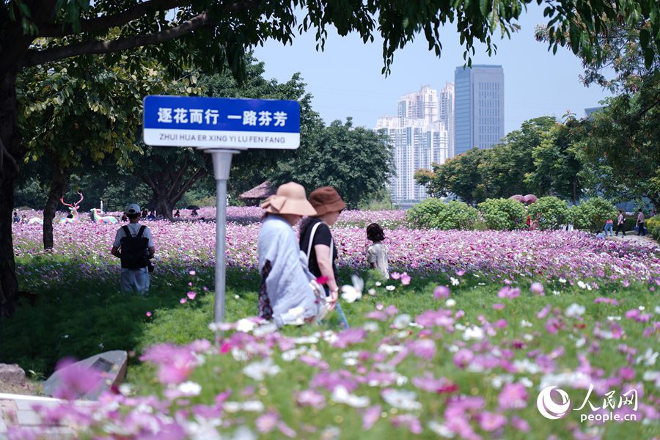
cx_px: 330
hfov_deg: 19.5
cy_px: 220
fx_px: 1925
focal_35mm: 105
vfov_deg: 13.0
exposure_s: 1/320
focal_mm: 105
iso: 50
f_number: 4
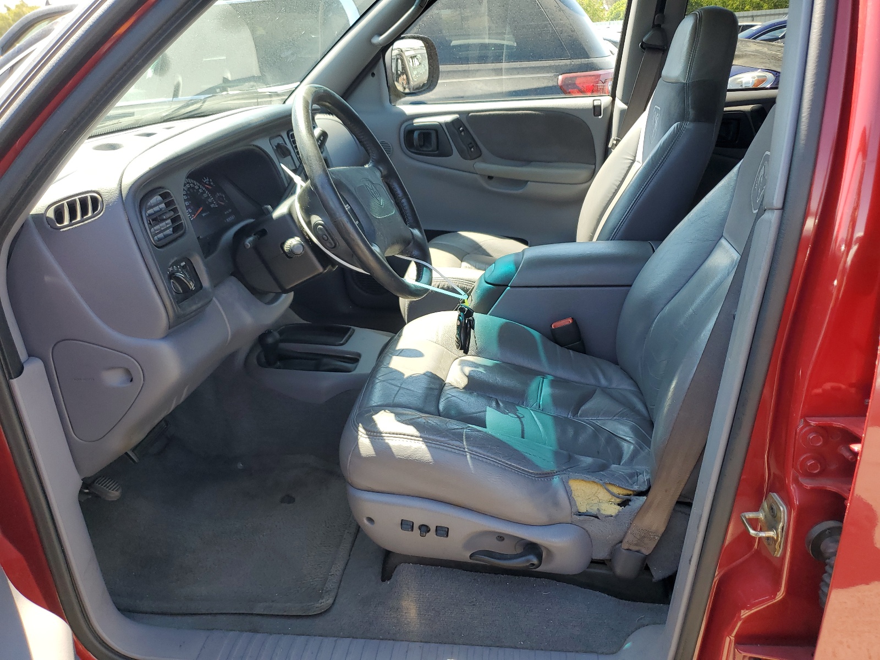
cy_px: 330
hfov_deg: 67.3
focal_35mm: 26
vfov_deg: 53.1
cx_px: 440
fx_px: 661
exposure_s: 1/357
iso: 50
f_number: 1.5
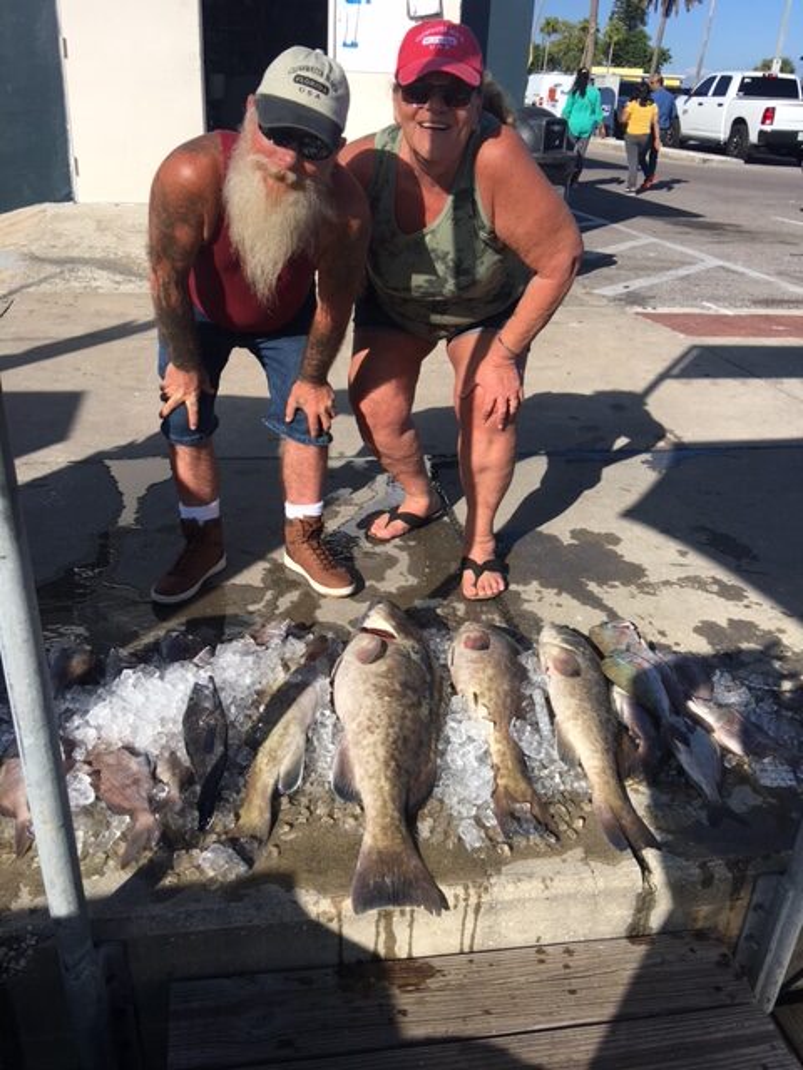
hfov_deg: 48.2
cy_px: 535
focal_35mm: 29
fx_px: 897
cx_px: 402
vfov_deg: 61.7
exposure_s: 1/1876
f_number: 2.2
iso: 25
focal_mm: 4.15
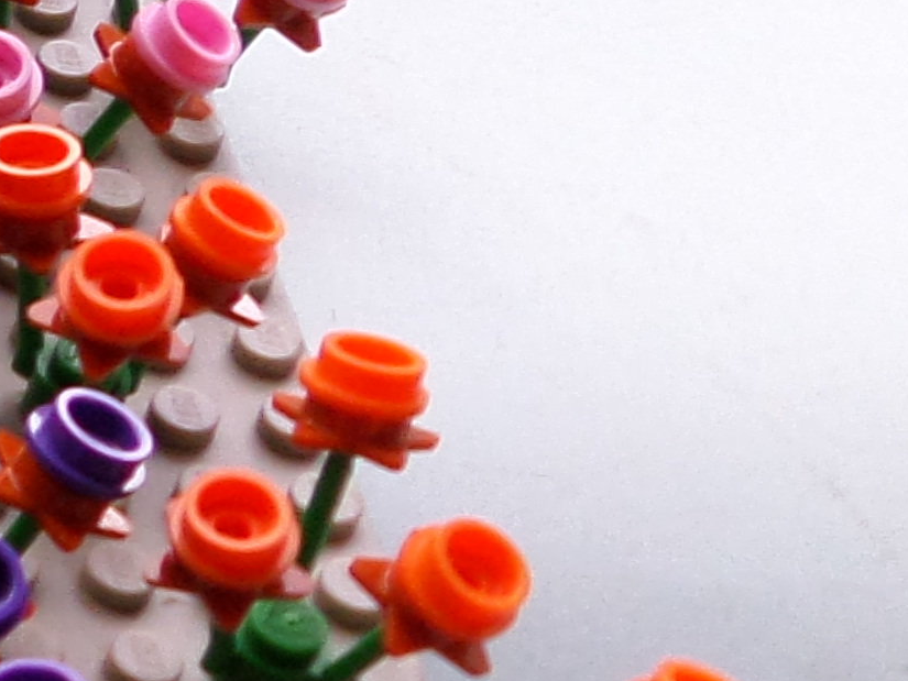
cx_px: -1412
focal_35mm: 134
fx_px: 3515
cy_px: 59
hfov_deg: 11.5
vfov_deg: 11.0
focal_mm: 4.3
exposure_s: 1/60
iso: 80
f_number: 3.1
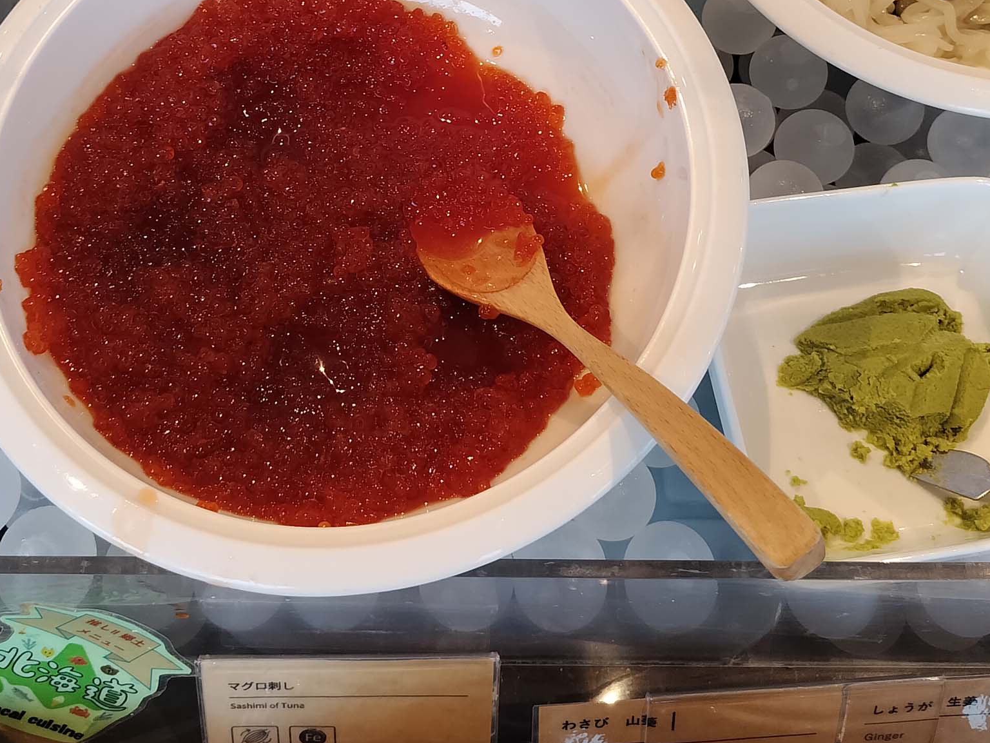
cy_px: 15
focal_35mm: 50
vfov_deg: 27.6
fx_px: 1430
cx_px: 418
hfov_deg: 38.1
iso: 200
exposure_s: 1/33
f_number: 1.7
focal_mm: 5.24
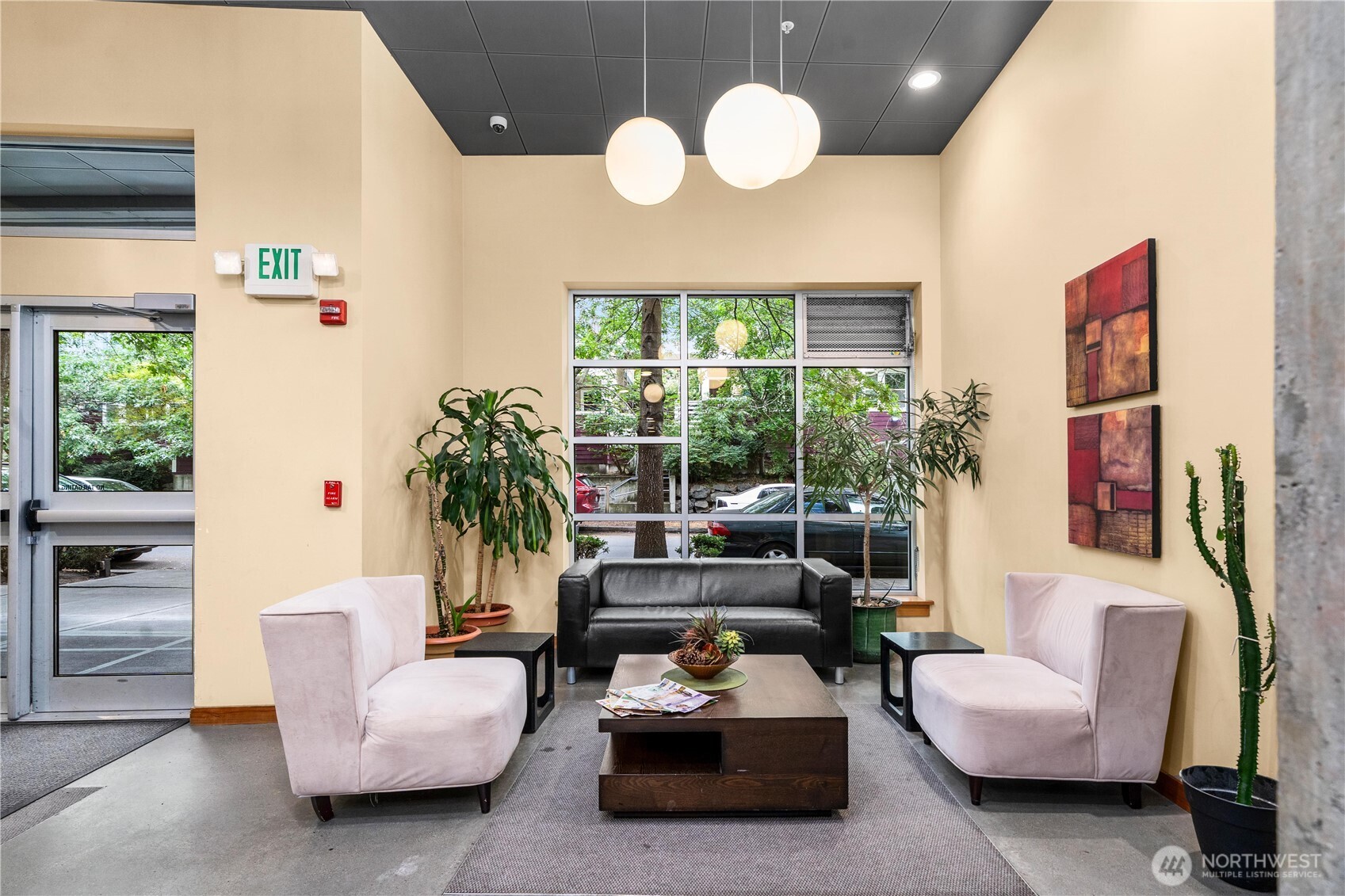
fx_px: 598
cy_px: 448
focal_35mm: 16
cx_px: 672
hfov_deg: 96.7
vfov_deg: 73.7
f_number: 8
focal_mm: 16
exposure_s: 1/60
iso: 1000
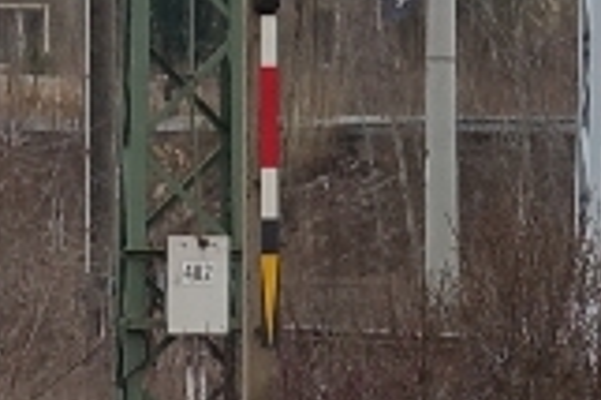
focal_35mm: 1038
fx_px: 17311
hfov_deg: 2.0
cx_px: -803
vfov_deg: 1.3
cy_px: -161
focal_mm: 51.14
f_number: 4
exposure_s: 1/250
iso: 100
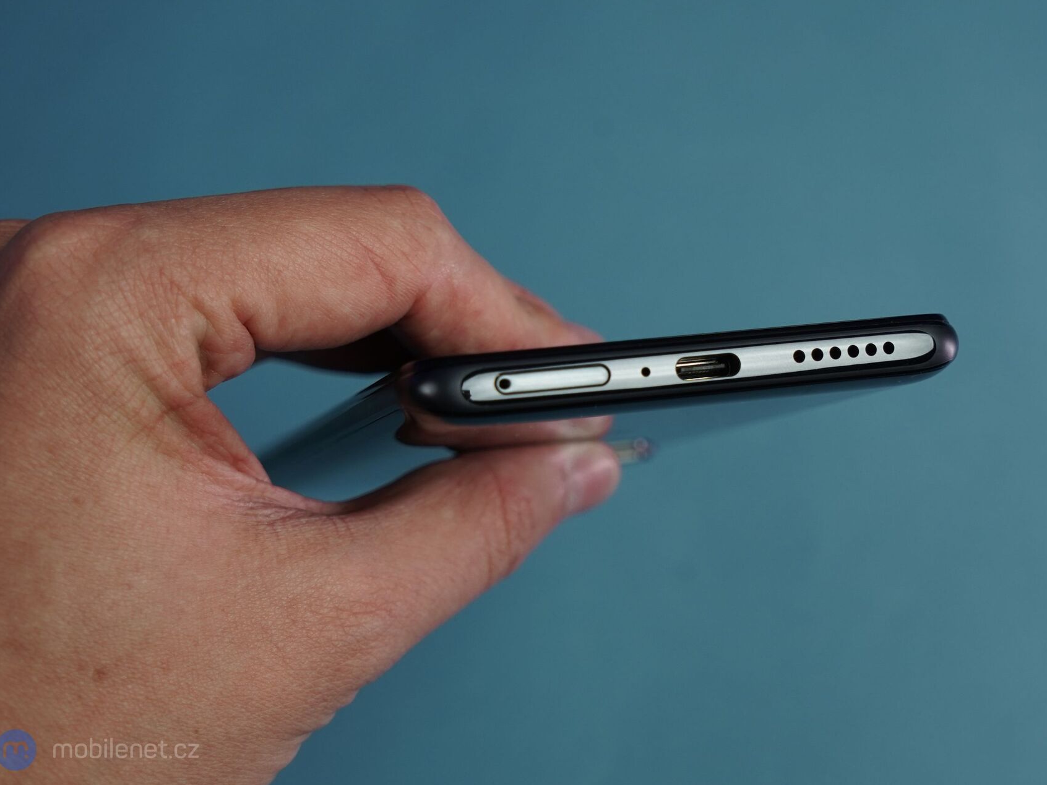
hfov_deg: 39.6
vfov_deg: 30.3
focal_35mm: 48
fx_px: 1452
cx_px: 573
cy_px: 391
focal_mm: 44
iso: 640
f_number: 6.3
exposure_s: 1/200
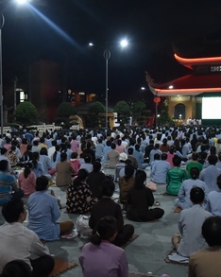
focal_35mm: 50
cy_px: 158
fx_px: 409
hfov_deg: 29.6
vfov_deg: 37.3
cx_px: 47
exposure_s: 1/125
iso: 3200
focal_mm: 24
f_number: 4.5
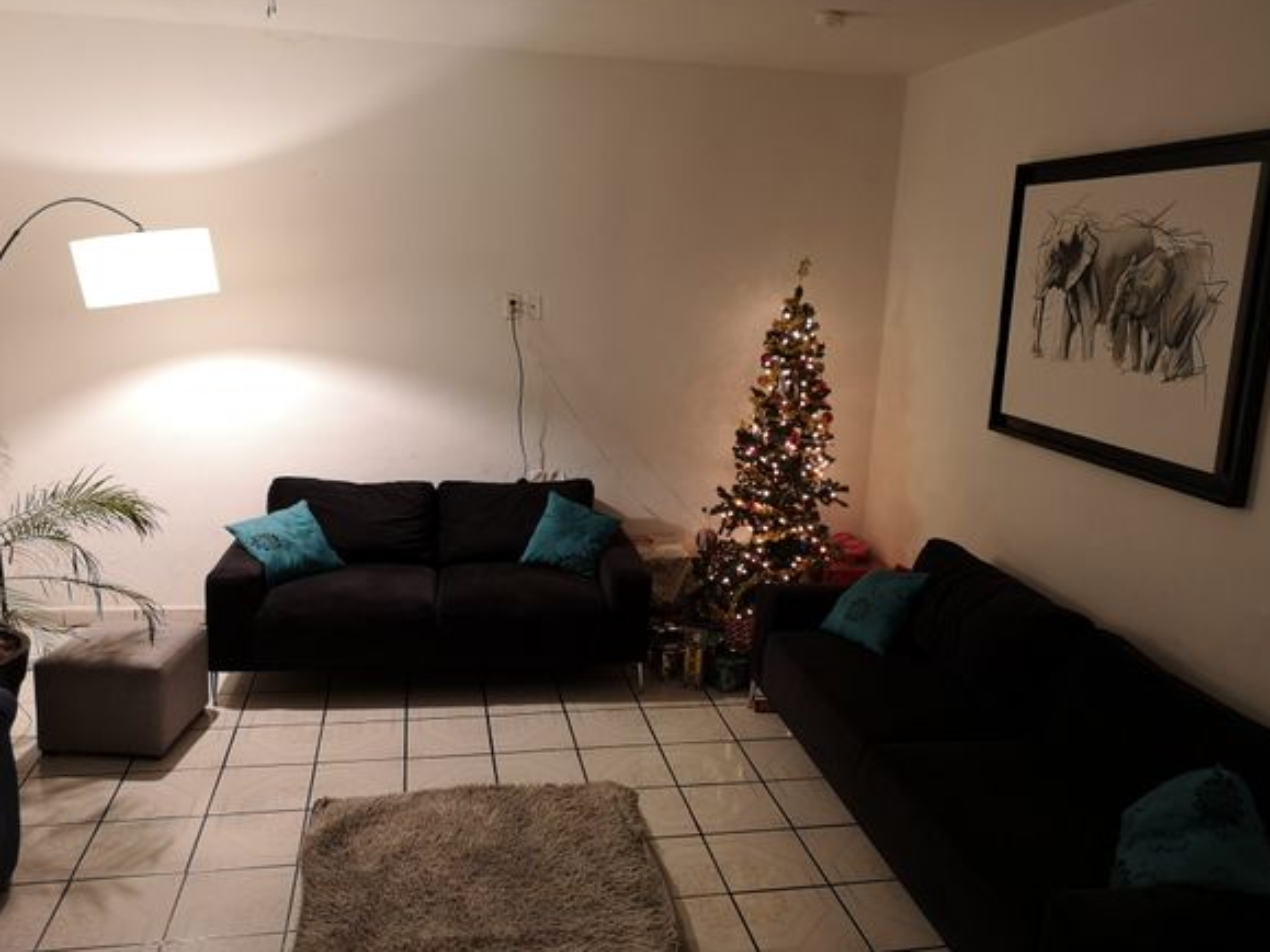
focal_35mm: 28
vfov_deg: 49.7
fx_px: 1027
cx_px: 621
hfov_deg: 63.4
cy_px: 465
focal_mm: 5.58
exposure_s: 1/33.3
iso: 320
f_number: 1.8
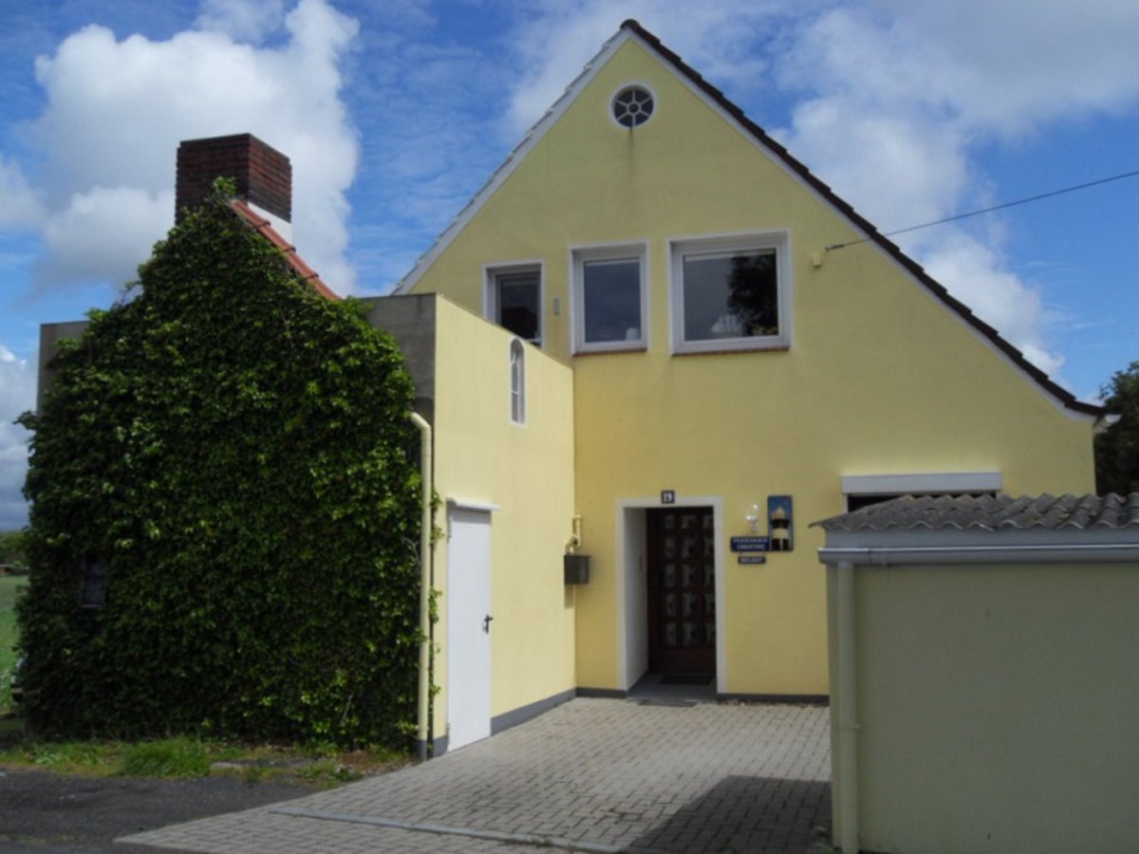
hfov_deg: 52.6
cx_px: 570
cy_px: 427
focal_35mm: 35
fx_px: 1152
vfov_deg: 40.7
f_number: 8.2
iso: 80
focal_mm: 6.3
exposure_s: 1/500
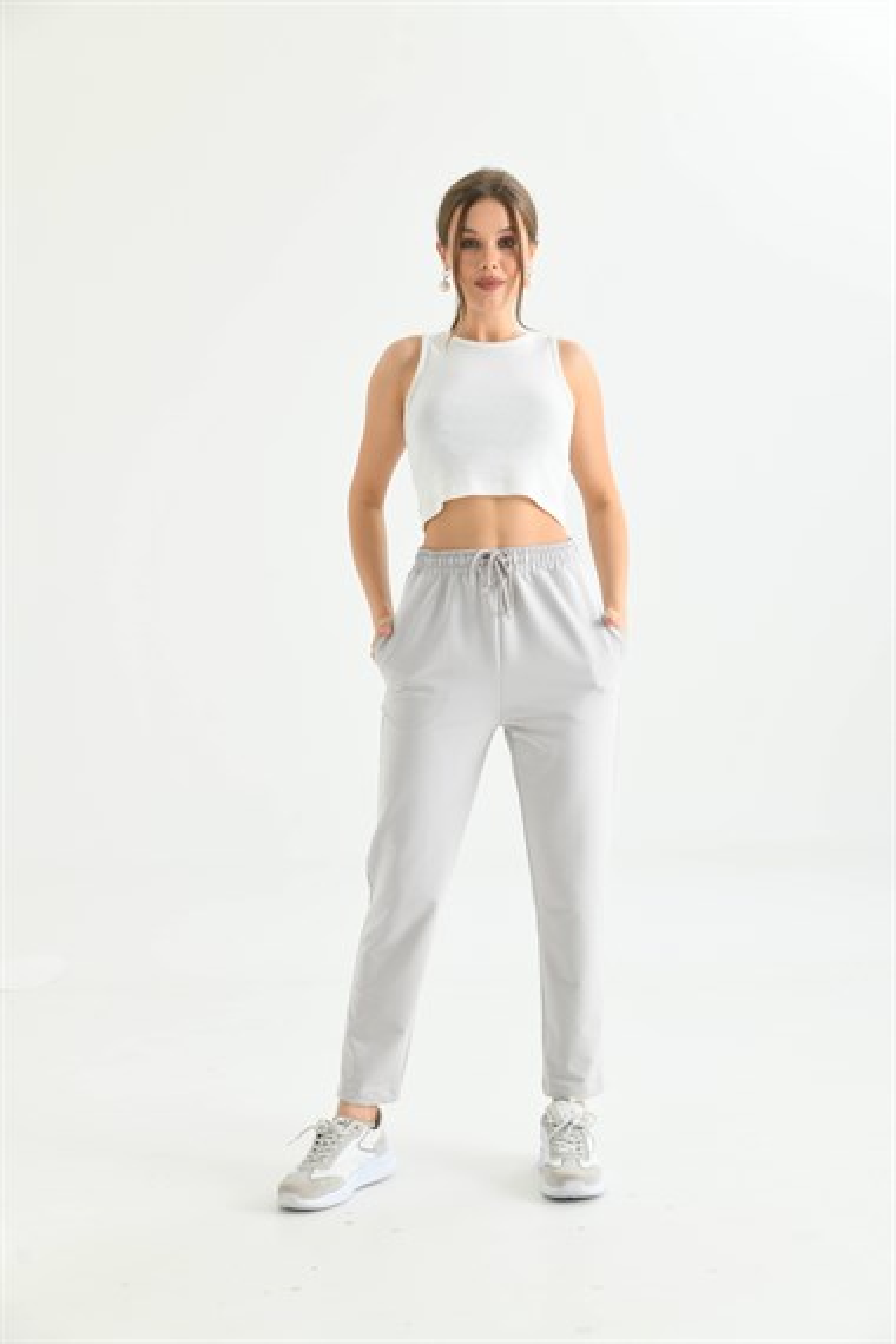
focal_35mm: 48
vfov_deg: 41.1
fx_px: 1792
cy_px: 672
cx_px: 448
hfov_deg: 28.1
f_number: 5.6
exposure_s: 1/125
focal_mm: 48
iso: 160
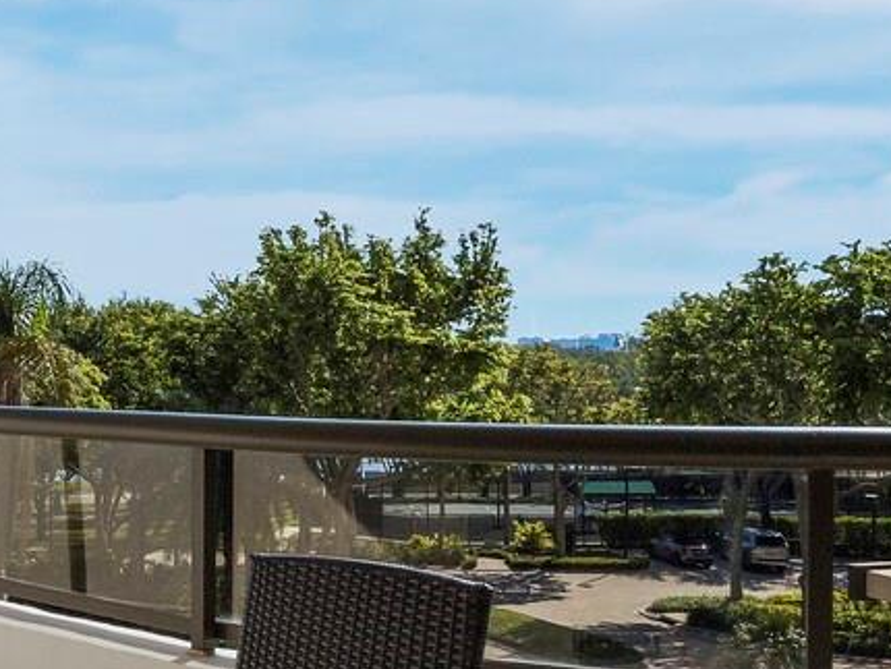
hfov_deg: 35.7
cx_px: 184
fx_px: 1339
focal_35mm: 52
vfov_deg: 28.0
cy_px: 400
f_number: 11
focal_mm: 7
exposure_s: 1/200
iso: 400
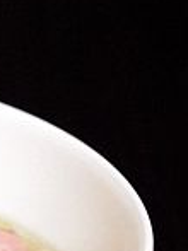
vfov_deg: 6.4
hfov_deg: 4.7
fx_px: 2212
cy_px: 329
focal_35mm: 305
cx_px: -261
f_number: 5.6
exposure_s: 1/800
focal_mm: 50
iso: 1600
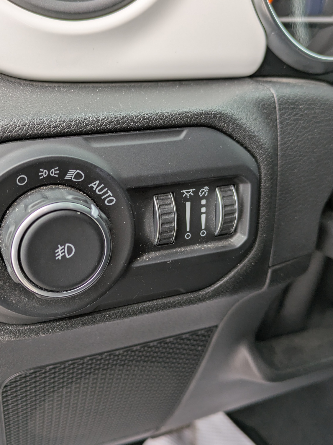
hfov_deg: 41.5
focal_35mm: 34
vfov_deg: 54.0
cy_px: 223
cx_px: 126
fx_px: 436
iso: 96
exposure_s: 1/120
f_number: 1.89
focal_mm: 5.43
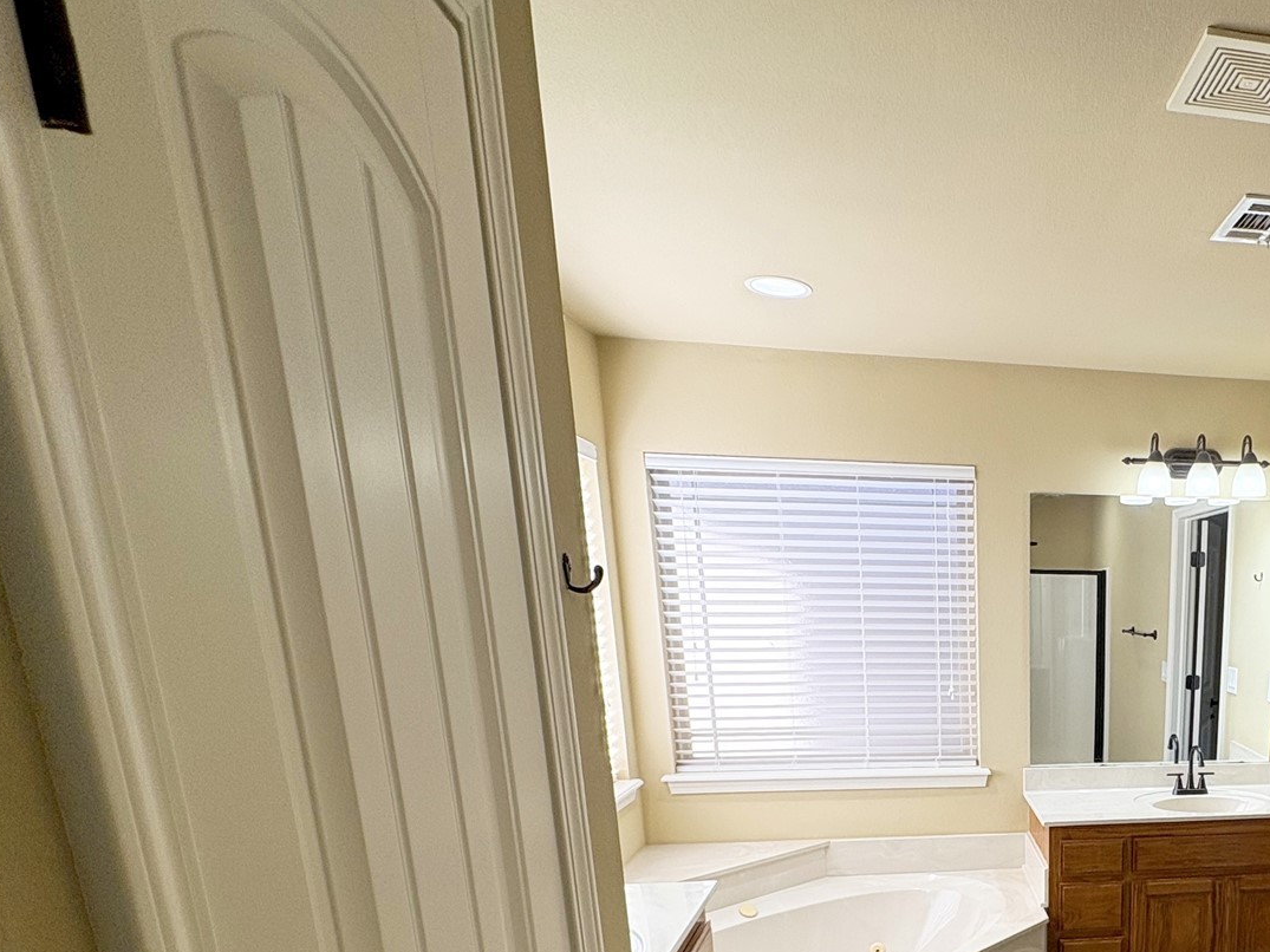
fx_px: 917
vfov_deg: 50.3
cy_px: 809
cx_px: 1083
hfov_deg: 61.3
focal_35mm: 25
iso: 64
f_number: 2.2
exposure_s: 1/127
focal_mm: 2.22
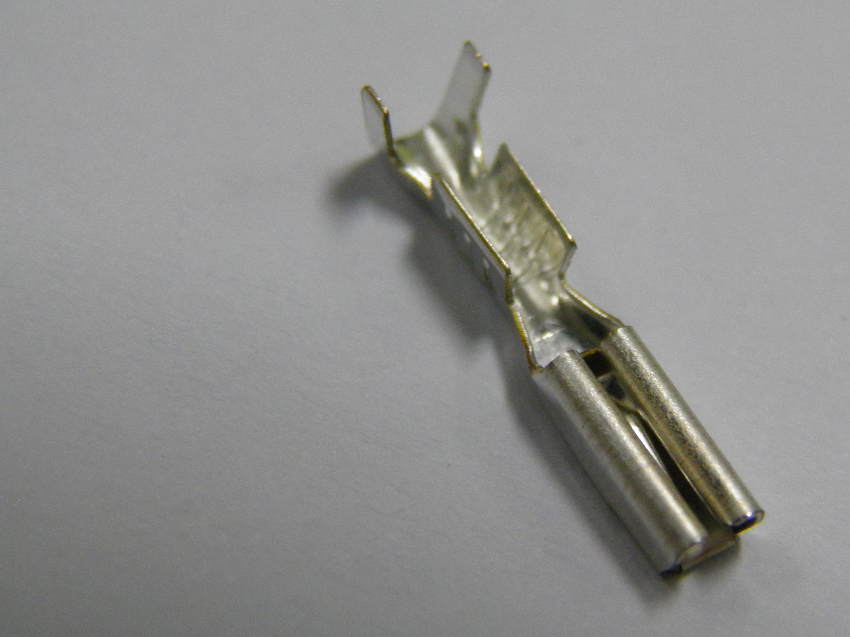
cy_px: 257
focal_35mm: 112
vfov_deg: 13.2
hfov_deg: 17.5
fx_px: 2750
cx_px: 527
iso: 200
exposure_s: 1/40
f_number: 3.9
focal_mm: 15.2
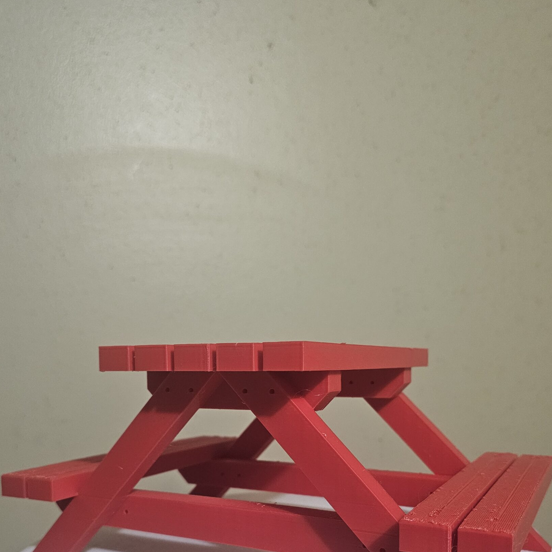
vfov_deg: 49.1
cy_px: 415
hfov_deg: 51.1
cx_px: 281
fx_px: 577
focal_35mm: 32
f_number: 1.7
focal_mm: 6.3
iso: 400
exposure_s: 1/120
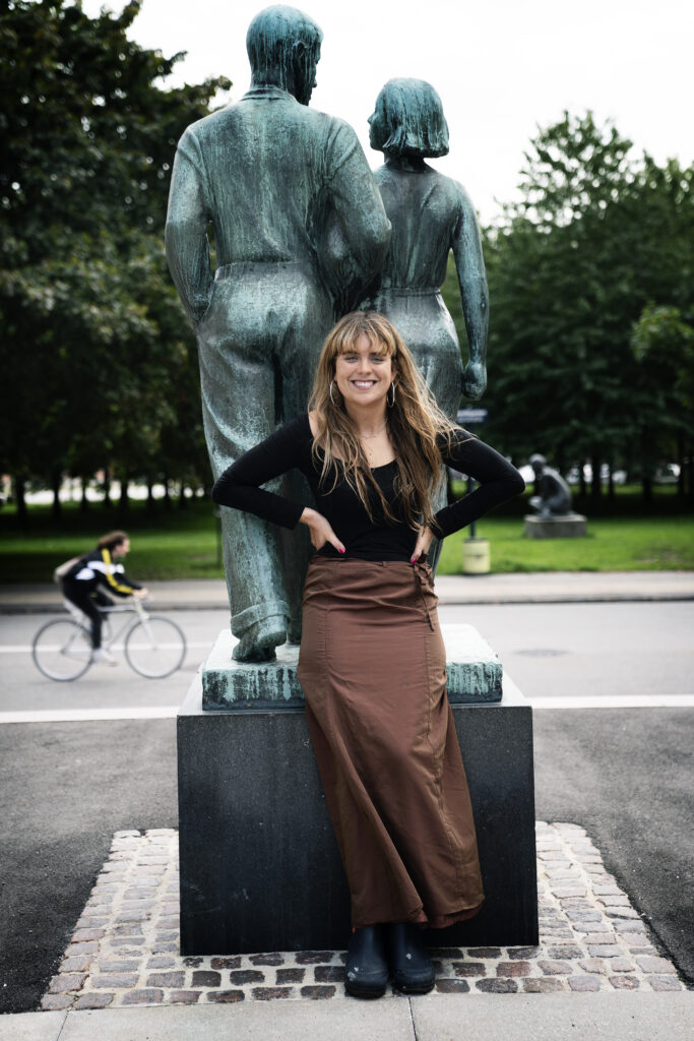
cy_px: 520
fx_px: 1648
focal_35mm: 57
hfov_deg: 23.8
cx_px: 347
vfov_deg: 35.0
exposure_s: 1/500
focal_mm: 57
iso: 100
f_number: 2.8
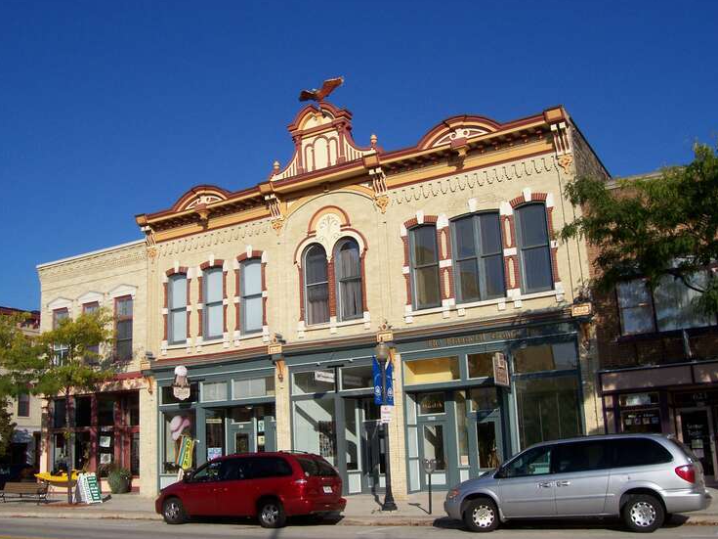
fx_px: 767
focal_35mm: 37
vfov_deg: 38.6
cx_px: 339
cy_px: 288
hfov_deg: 50.1
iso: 80
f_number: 5.1
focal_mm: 5.6
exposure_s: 1/645
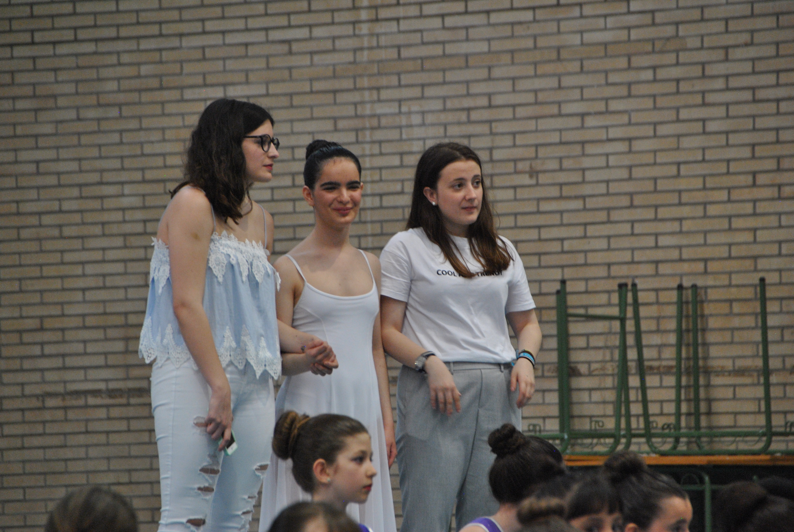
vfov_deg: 4.6
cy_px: 266
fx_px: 6625
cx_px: 397
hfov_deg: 6.9
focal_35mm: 300
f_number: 6.3
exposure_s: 1/60
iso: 800
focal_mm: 200
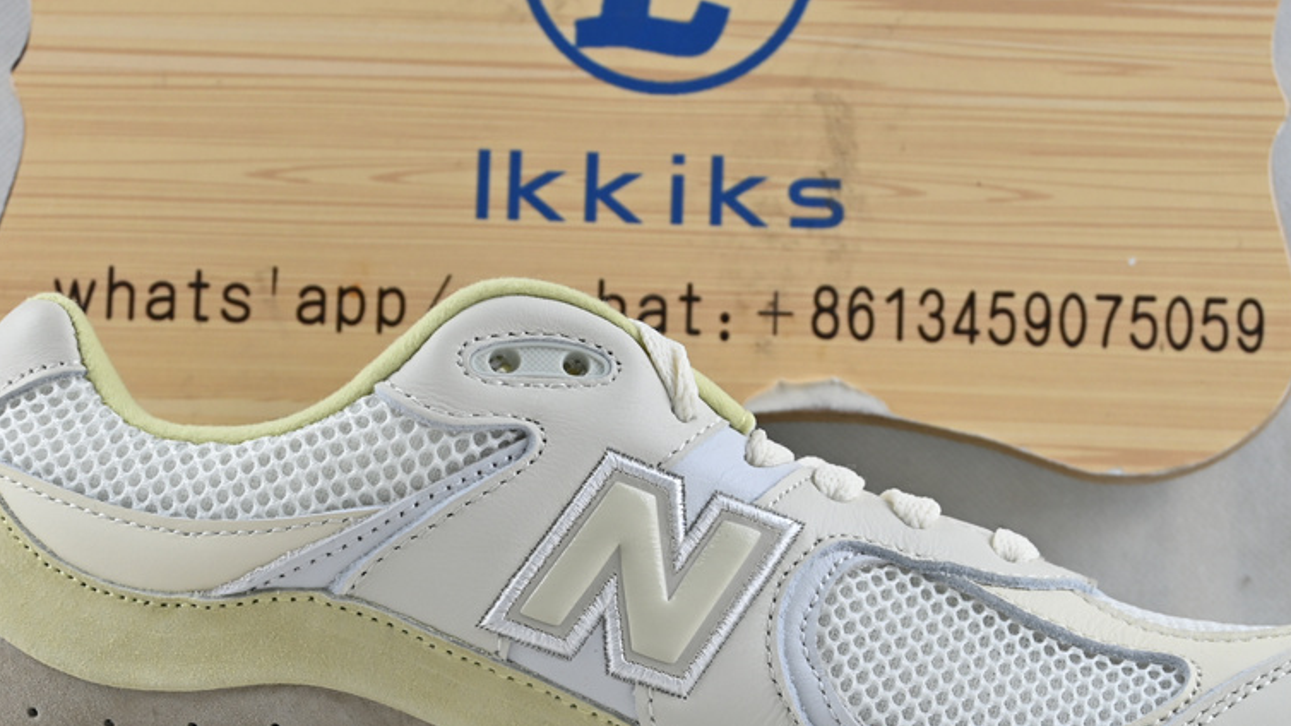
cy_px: 656
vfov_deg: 14.7
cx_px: 680
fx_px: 2781
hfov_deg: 26.1
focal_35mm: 81
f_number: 5
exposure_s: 1/50
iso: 100
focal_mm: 32.5
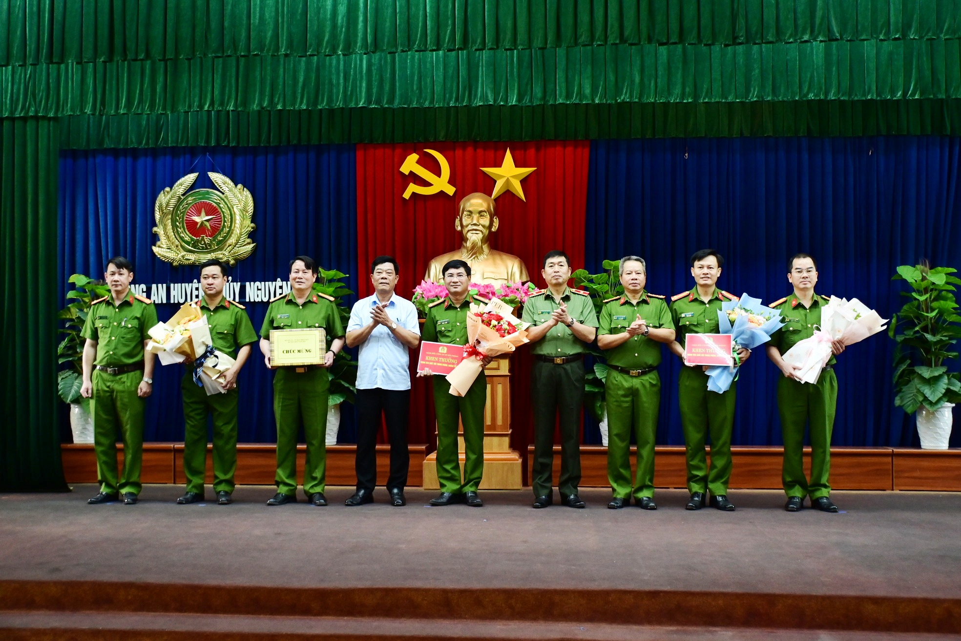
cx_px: 480
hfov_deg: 48.5
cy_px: 320
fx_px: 1068
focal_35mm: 40
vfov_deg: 33.4
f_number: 4
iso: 2000
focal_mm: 27
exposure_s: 1/200
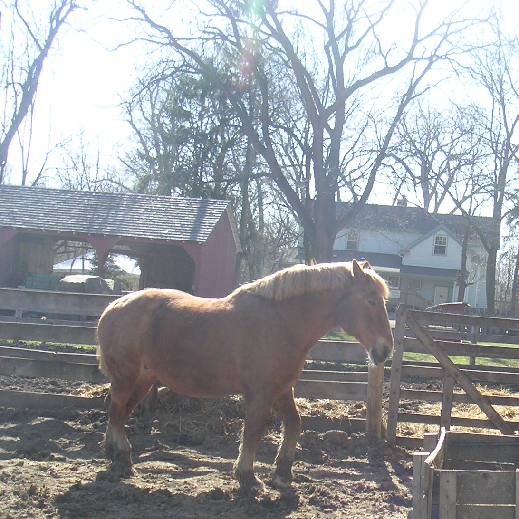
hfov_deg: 27.2
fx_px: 1069
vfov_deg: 27.1
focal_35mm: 63
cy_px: 350
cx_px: 325
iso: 50
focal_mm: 6
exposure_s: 1/250
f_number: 2.8
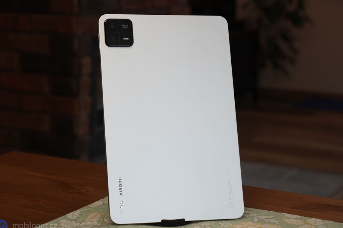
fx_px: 705
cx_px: 172
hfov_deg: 27.4
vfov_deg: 18.4
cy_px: 116
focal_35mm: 74
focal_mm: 70
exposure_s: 1/160
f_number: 6.3
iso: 1000
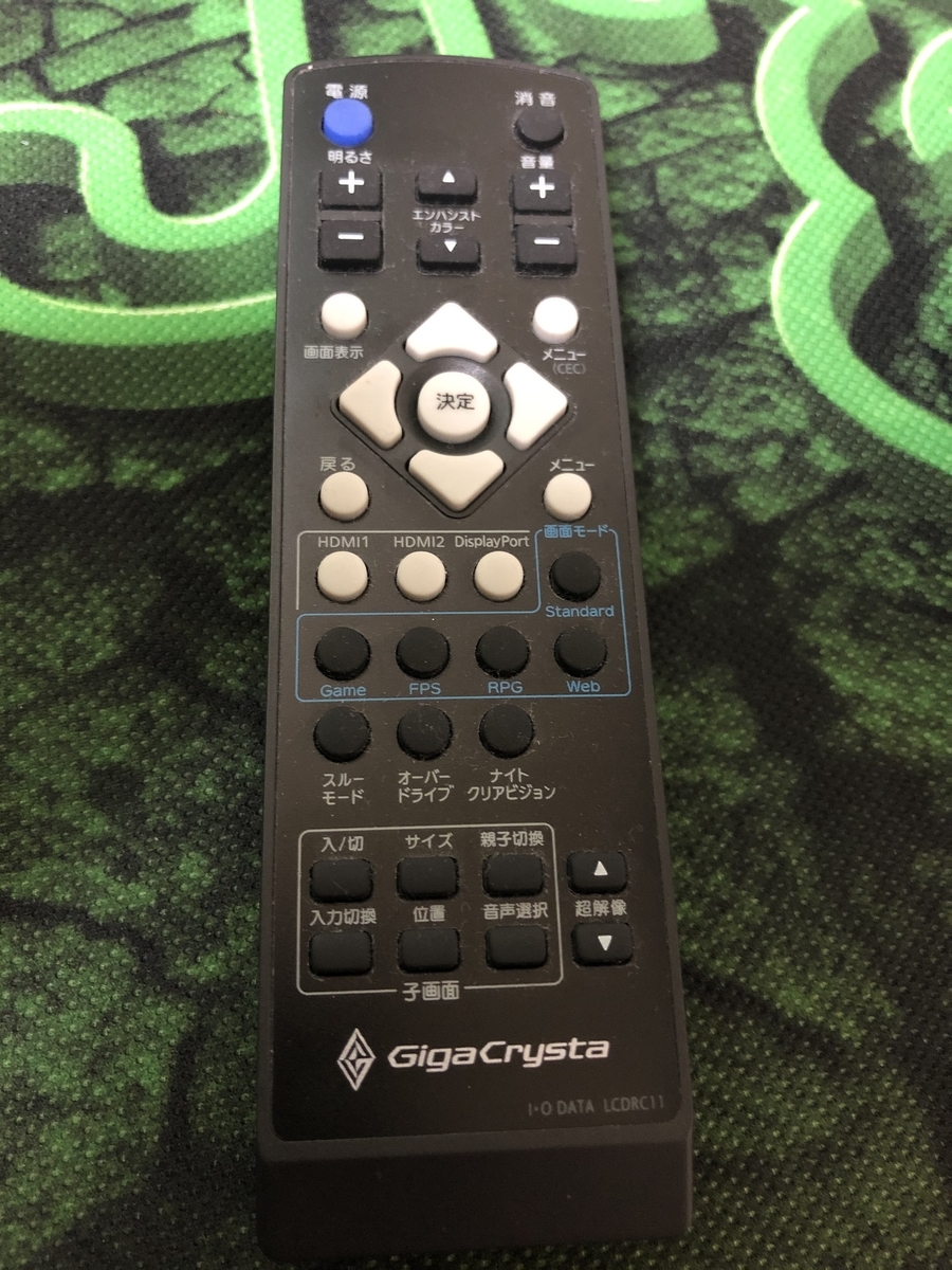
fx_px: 1027
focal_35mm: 28
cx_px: 476
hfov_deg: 49.7
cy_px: 635
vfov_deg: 63.4
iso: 100
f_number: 1.8
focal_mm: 3.99
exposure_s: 1/4
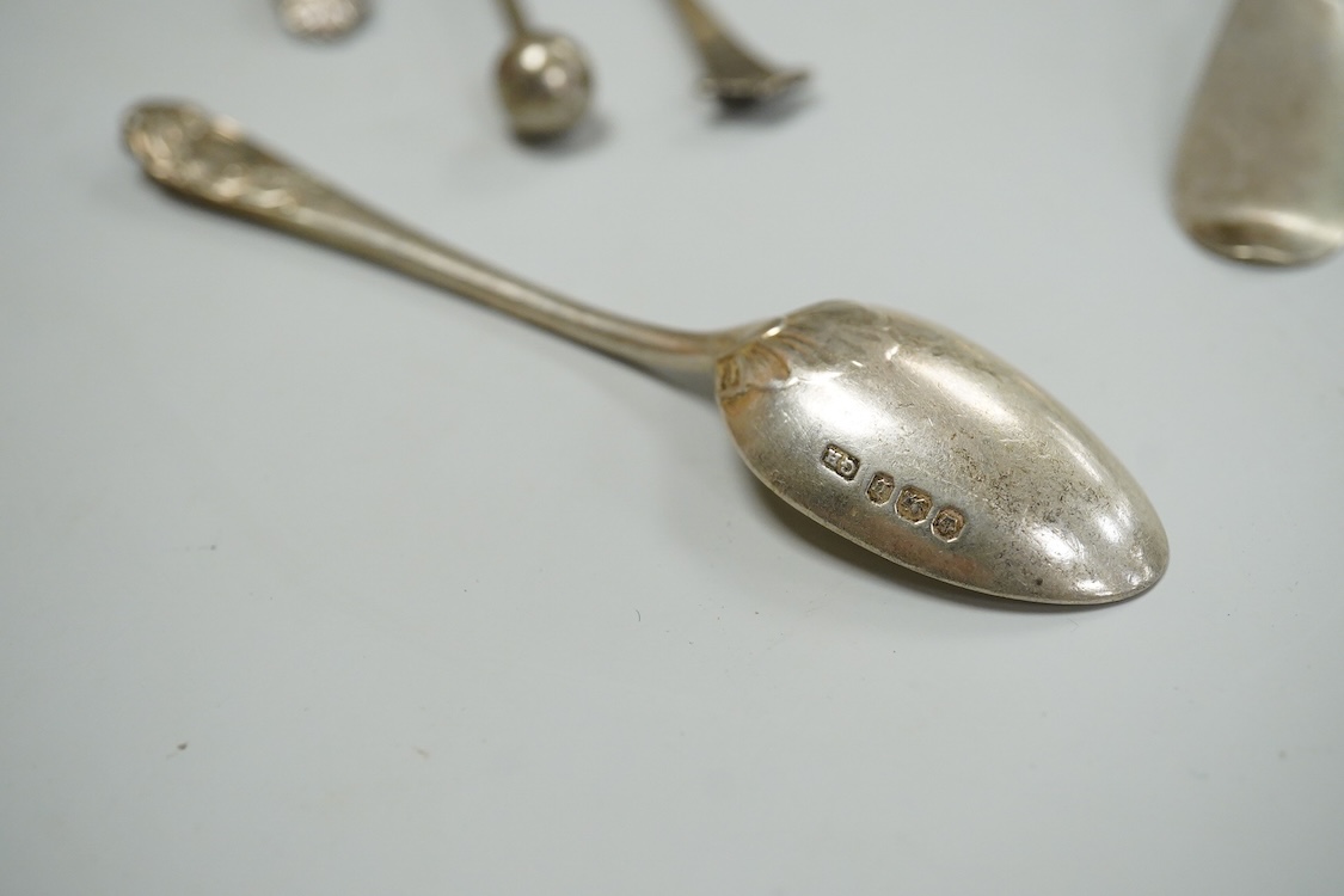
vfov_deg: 29.9
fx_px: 1680
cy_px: 448
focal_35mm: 45
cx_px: 672
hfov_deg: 43.6
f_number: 8
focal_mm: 30
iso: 2500
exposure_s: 1/400
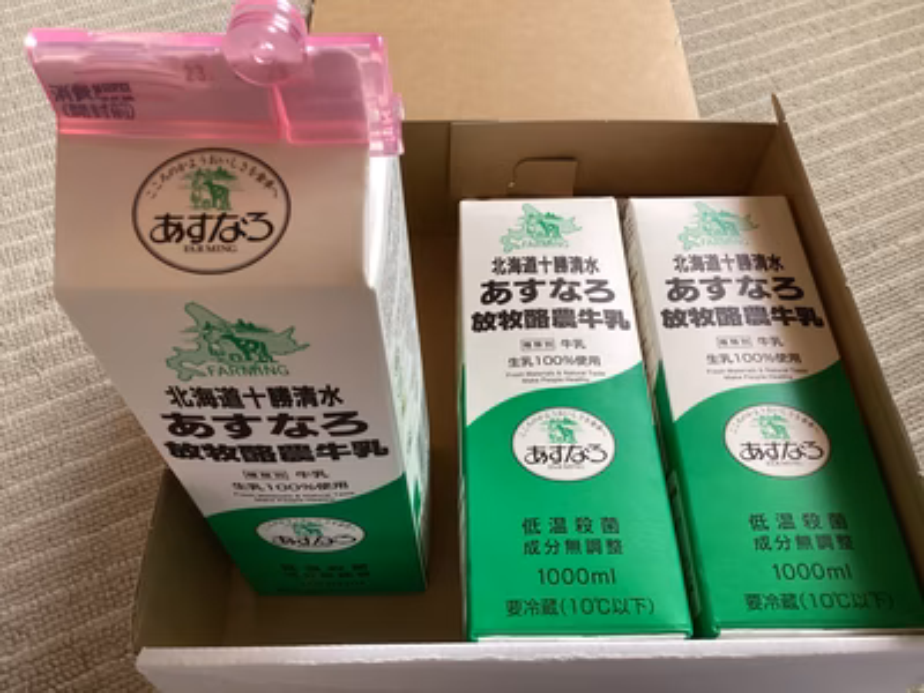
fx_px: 827
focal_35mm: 31
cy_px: 346
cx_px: 462
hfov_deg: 58.4
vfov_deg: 45.4
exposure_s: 1/50
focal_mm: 3.3
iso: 125
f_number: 2.4
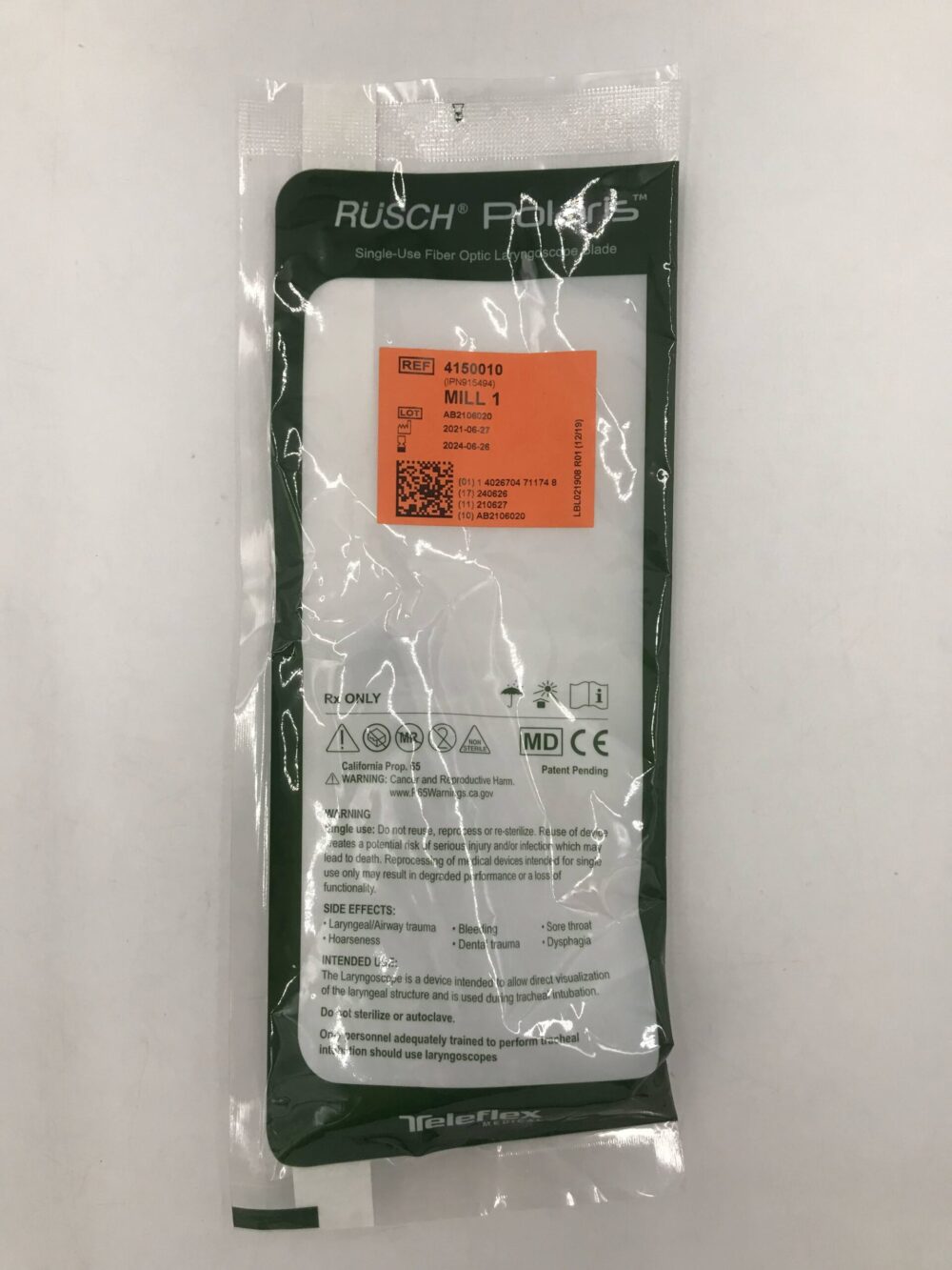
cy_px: 635
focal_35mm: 28
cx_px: 476
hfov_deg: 49.8
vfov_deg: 63.4
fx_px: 1027
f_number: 1.8
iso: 25
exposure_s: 1/40
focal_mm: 3.99
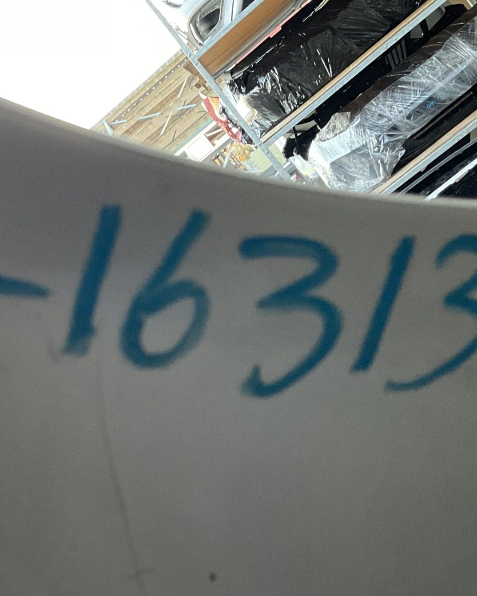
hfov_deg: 27.6
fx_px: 953
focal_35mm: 54
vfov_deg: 34.6
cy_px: 353
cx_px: 107
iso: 250
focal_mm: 3
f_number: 1.8
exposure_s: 1/60
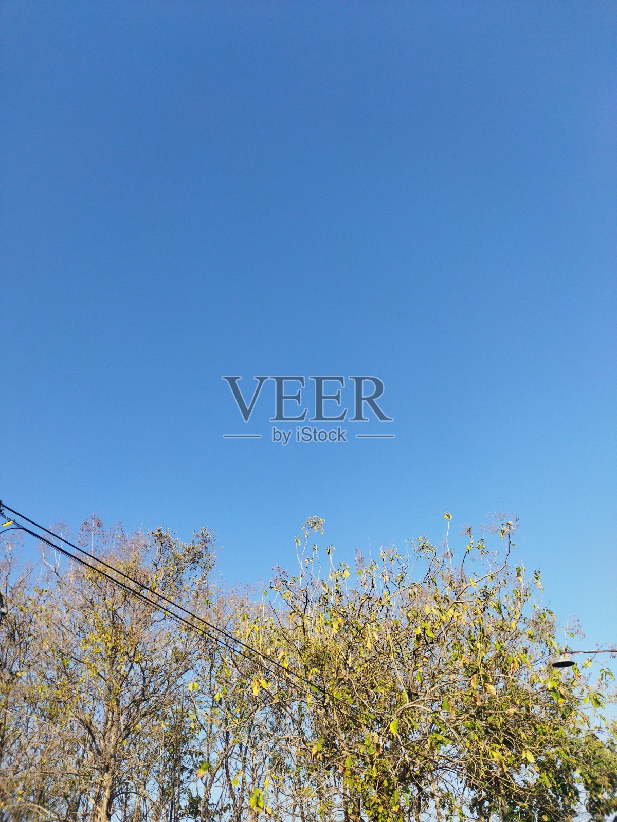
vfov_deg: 65.3
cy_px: 411
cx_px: 308
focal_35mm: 27
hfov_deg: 51.4
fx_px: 642
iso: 98
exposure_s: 1/1857
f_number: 1.79
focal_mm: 4.71
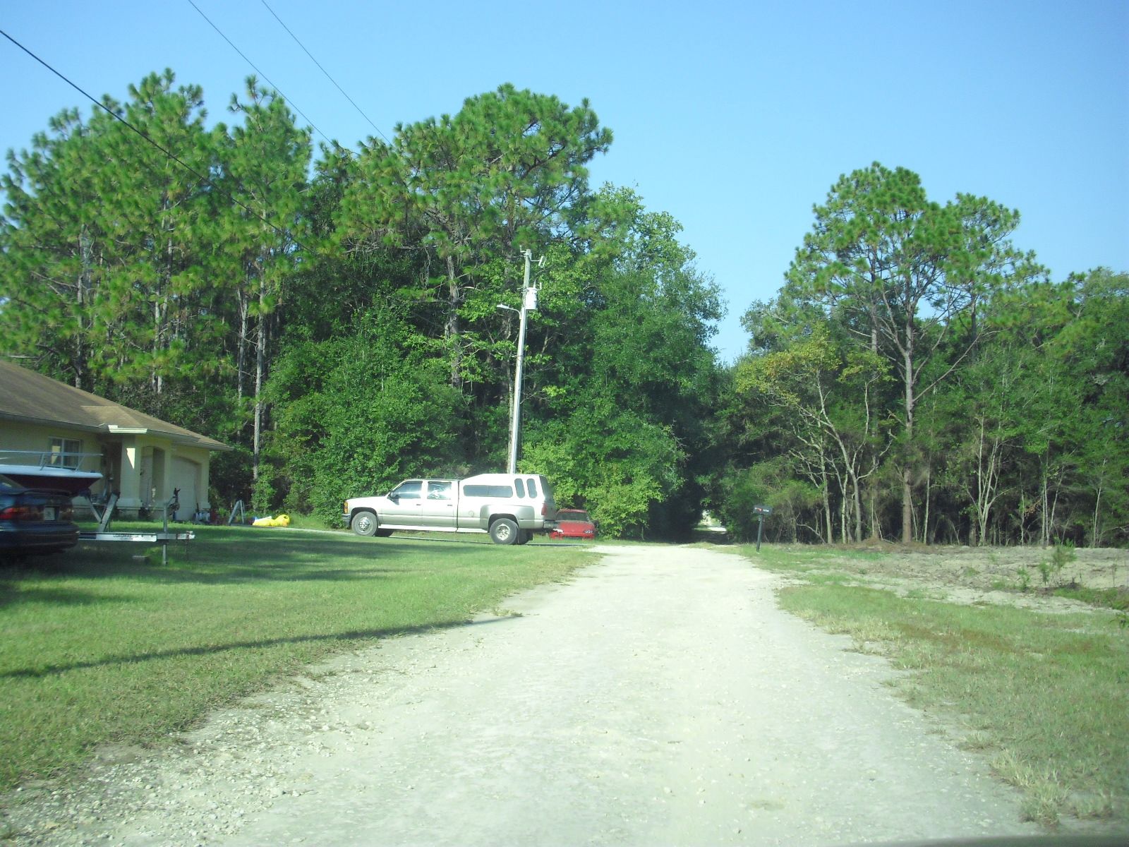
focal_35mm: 38
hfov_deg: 49.0
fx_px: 1239
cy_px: 424
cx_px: 564
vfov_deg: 37.7
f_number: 8
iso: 100
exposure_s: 1/125
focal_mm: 6.2
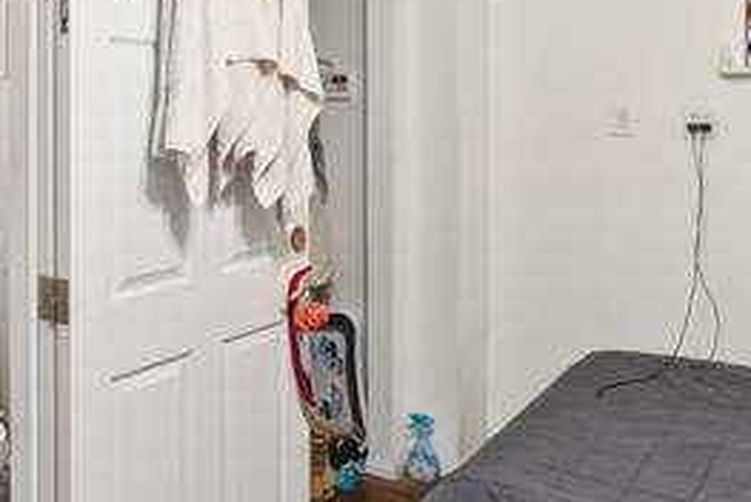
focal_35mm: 39
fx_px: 814
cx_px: 434
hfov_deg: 49.3
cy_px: 111
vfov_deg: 33.4
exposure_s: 1/1.67
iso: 500
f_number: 8
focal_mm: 16
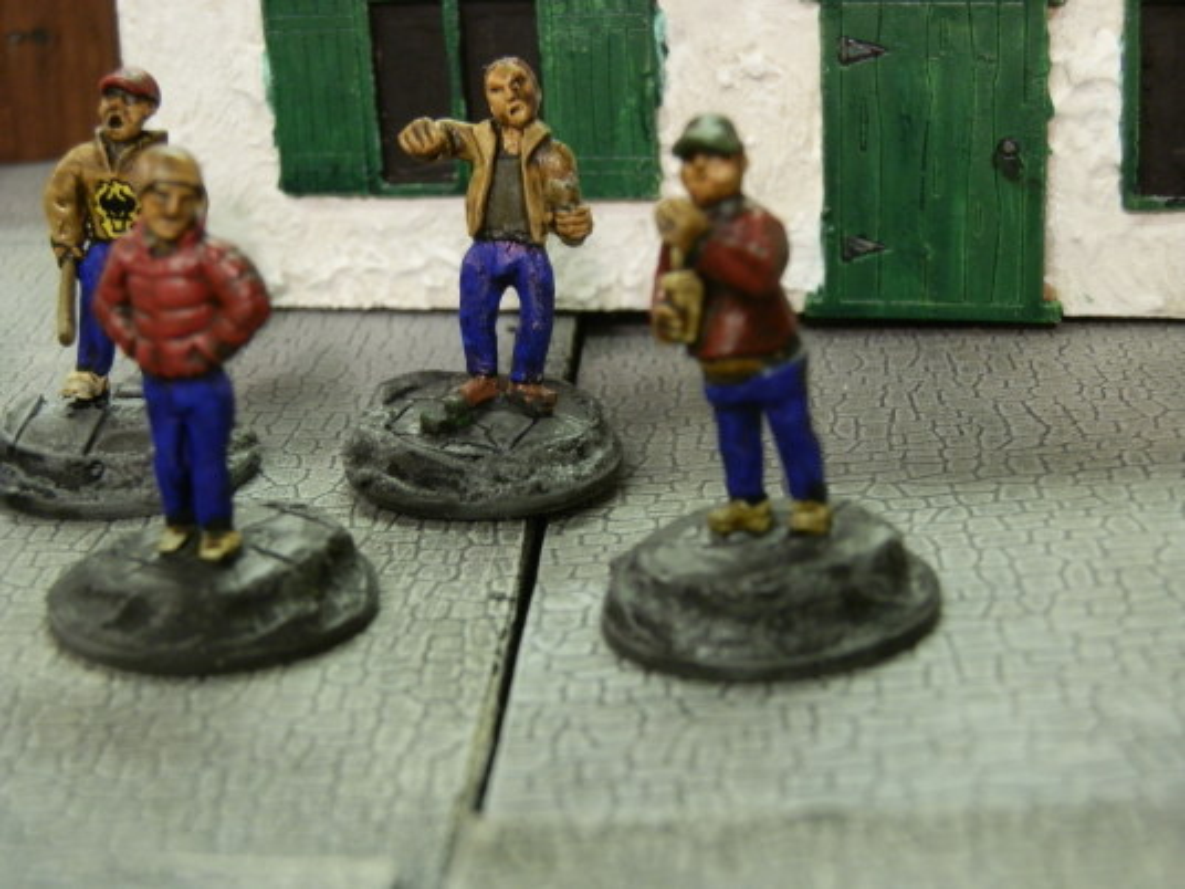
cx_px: 592
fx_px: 2088
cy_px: 444
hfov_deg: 31.7
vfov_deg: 24.0
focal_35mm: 61
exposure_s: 1/8
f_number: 3.7
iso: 200
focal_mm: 10.99
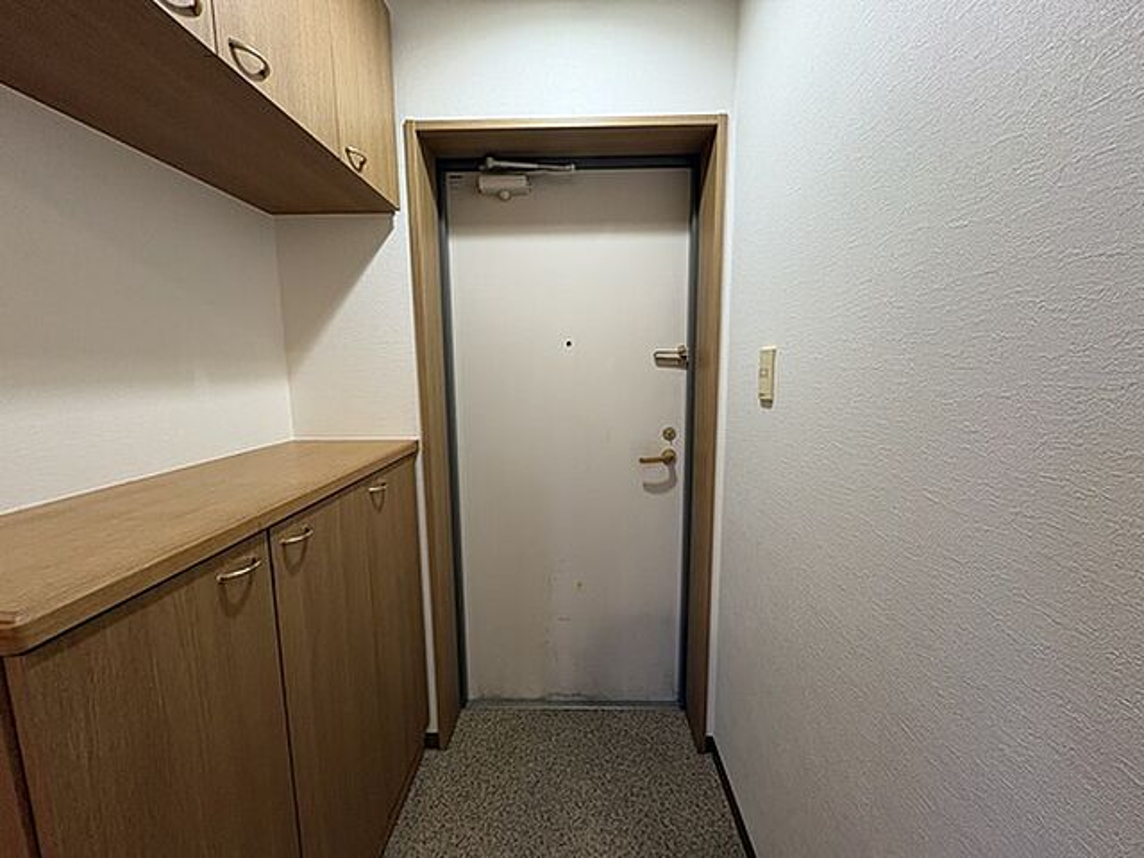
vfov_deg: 85.7
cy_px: 429
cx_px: 572
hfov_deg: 102.1
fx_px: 463
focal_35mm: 14
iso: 250
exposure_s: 1/60
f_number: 2.2
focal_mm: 2.22
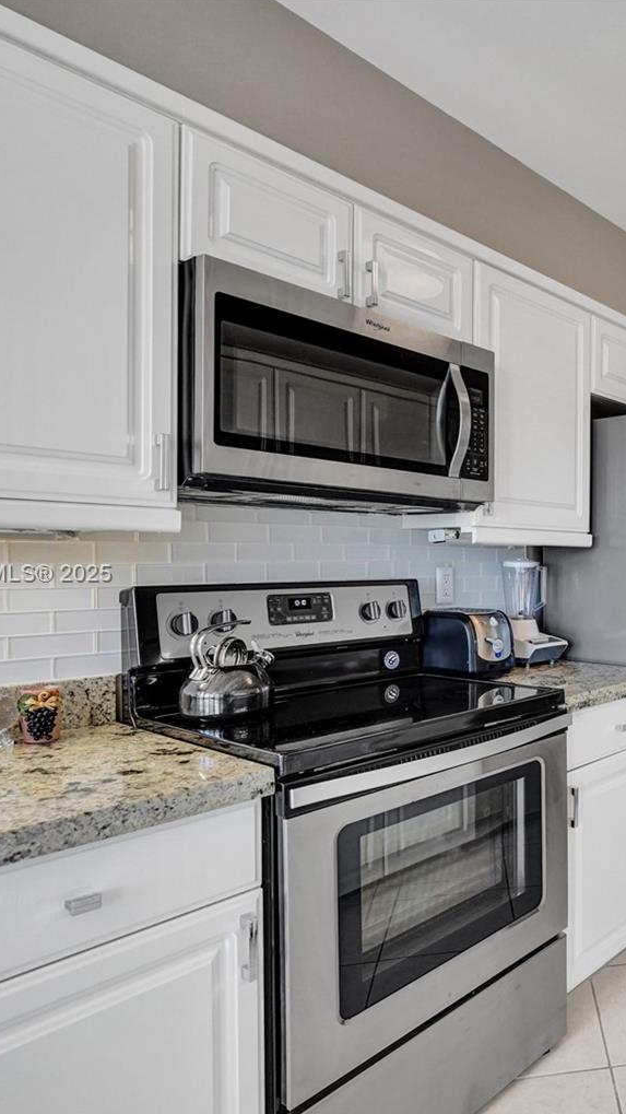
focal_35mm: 23
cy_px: 576
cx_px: 636
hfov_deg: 42.3
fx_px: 679
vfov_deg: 78.7
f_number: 4.5
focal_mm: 14
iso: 1250
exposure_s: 1/400
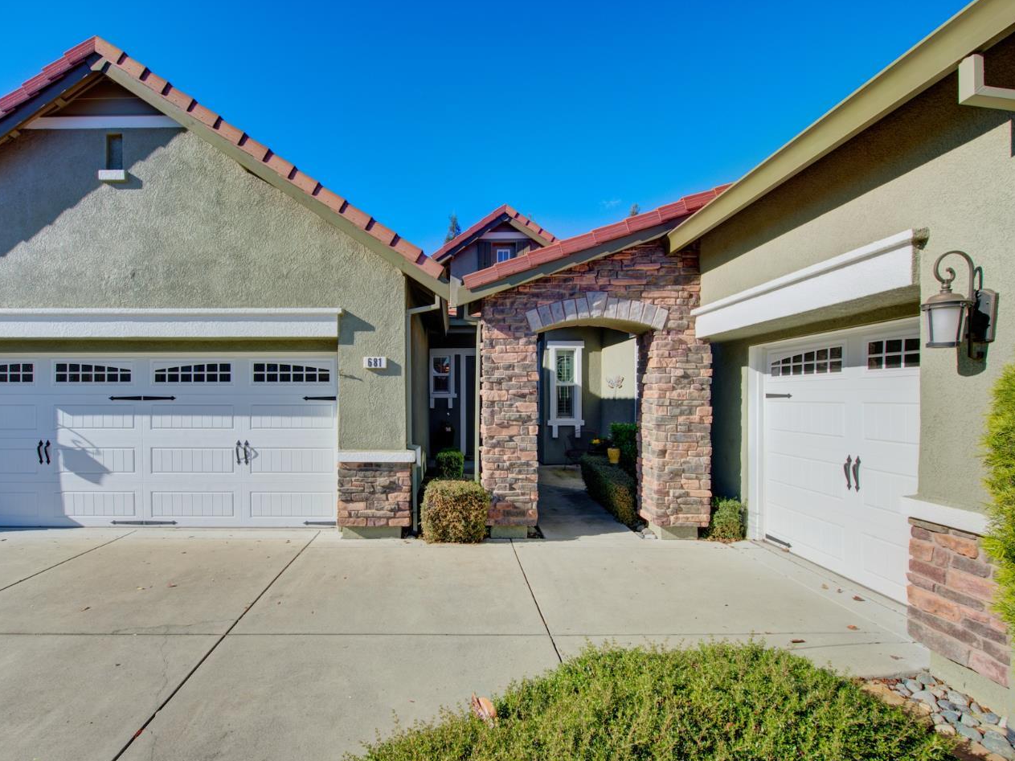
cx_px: 444
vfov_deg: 78.1
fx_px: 469
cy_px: 398
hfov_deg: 94.0
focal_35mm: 16
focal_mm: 14
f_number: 14
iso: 100
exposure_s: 1/100
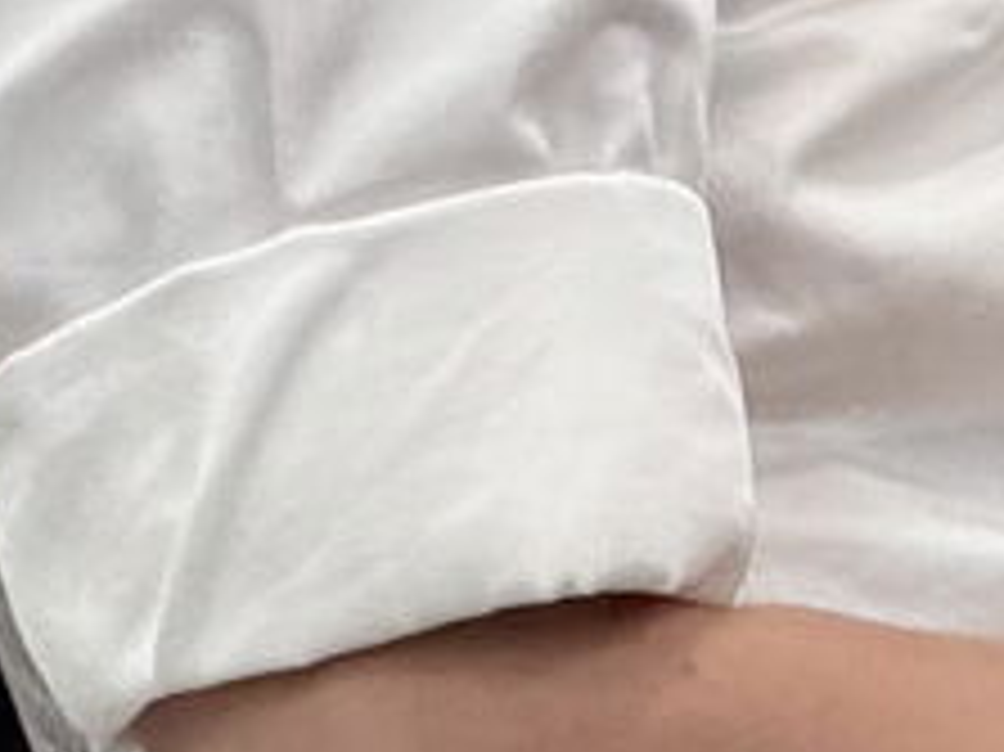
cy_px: -883
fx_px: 21857
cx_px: 1364
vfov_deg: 2.0
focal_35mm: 754
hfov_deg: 2.6
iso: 200
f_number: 2.8
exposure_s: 1/99
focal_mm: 15.66
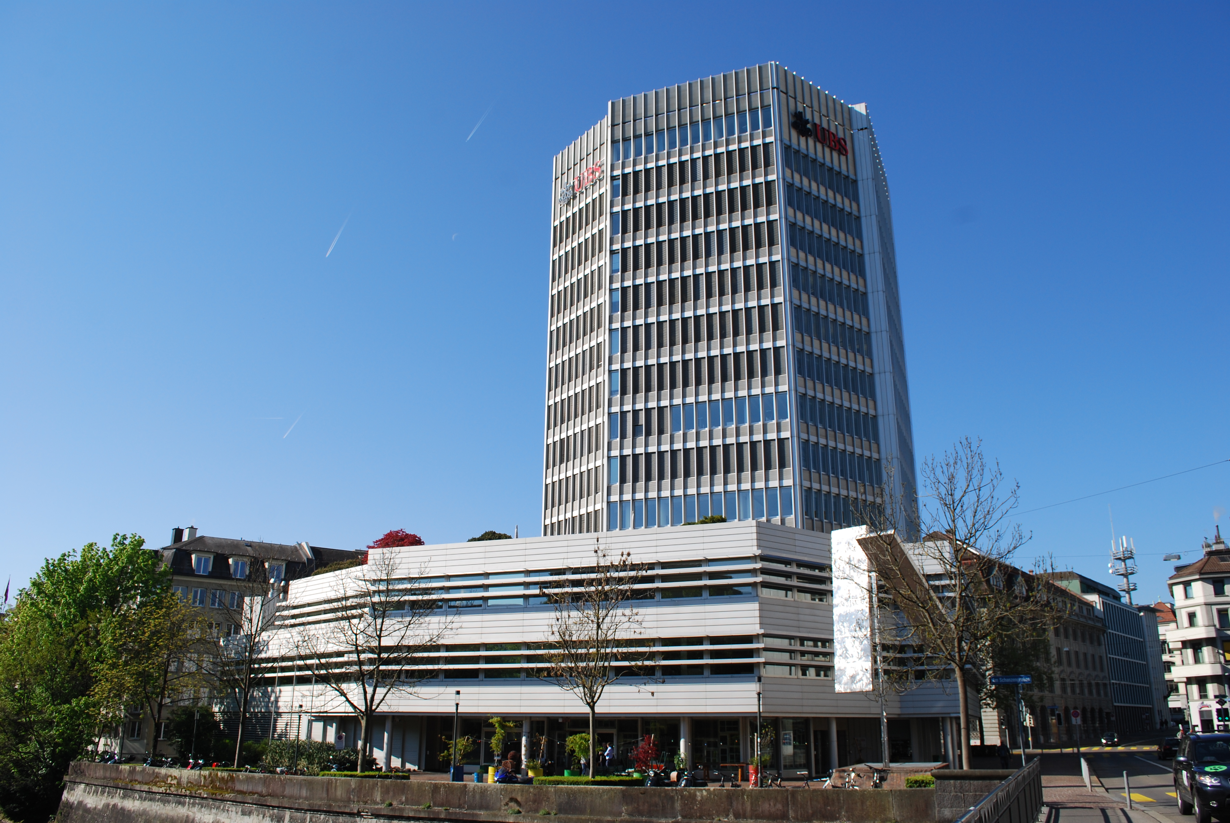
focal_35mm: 27
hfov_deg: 67.3
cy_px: 412
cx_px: 615
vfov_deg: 48.0
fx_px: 924
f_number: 8
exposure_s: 1/250
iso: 100
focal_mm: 18
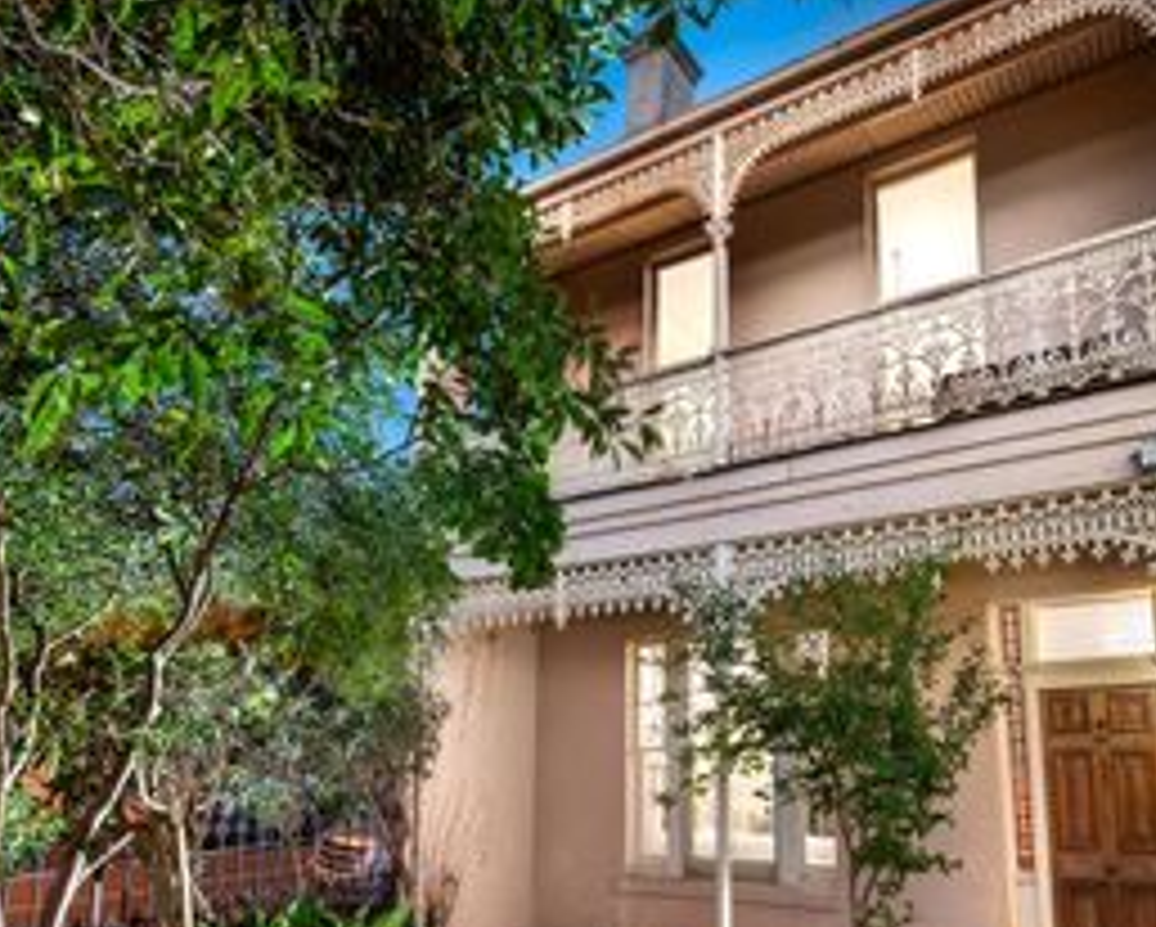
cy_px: 547
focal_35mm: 24
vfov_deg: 58.4
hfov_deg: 70.0
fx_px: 822
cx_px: 639
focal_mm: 14
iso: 400
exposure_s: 1
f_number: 7.1
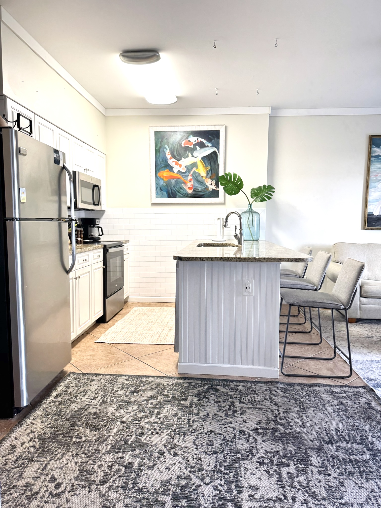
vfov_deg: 71.6
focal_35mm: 24
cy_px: 254
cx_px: 190
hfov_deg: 56.8
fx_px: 352
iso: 160
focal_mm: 6.76
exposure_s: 1/120
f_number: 1.78
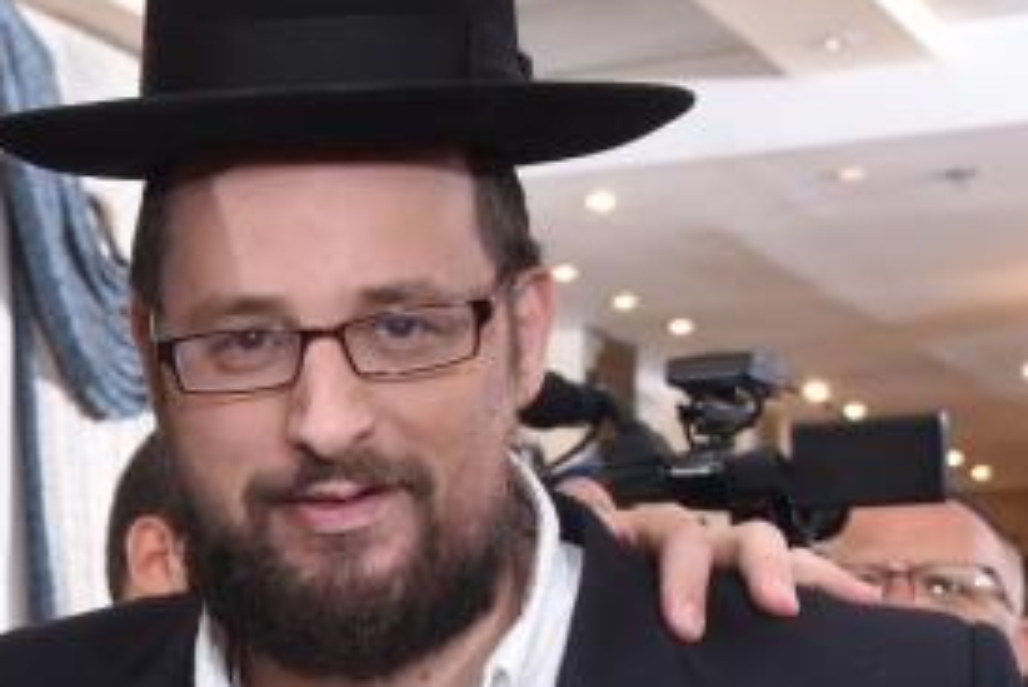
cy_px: 726
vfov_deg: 12.1
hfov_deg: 16.4
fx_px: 3200
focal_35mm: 112
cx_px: -585
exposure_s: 1/100
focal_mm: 30
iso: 800
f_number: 7.1
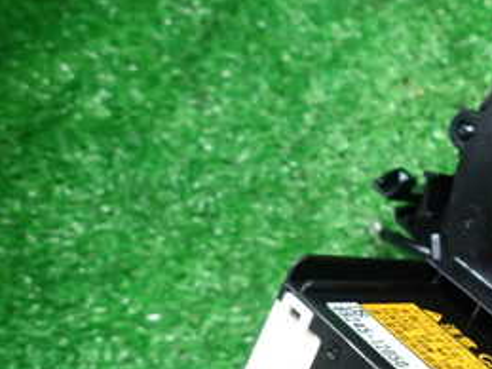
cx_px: 538
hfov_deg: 30.0
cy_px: 301
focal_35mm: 58
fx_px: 824
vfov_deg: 24.8
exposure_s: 1/30
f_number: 2
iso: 320
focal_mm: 4.5
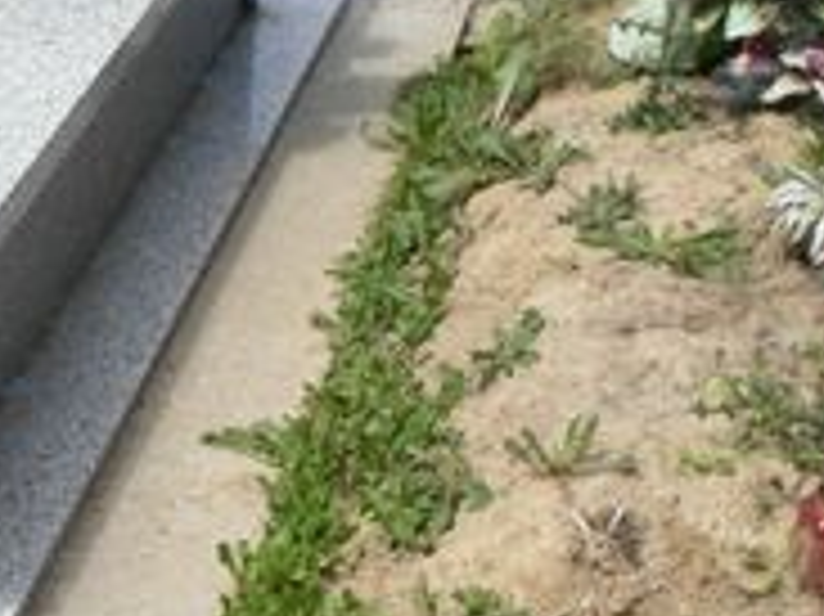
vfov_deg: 17.5
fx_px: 1998
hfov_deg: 21.9
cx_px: -113
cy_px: 234
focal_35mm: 84
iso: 80
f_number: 2.8
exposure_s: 1/1500
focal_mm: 5.2
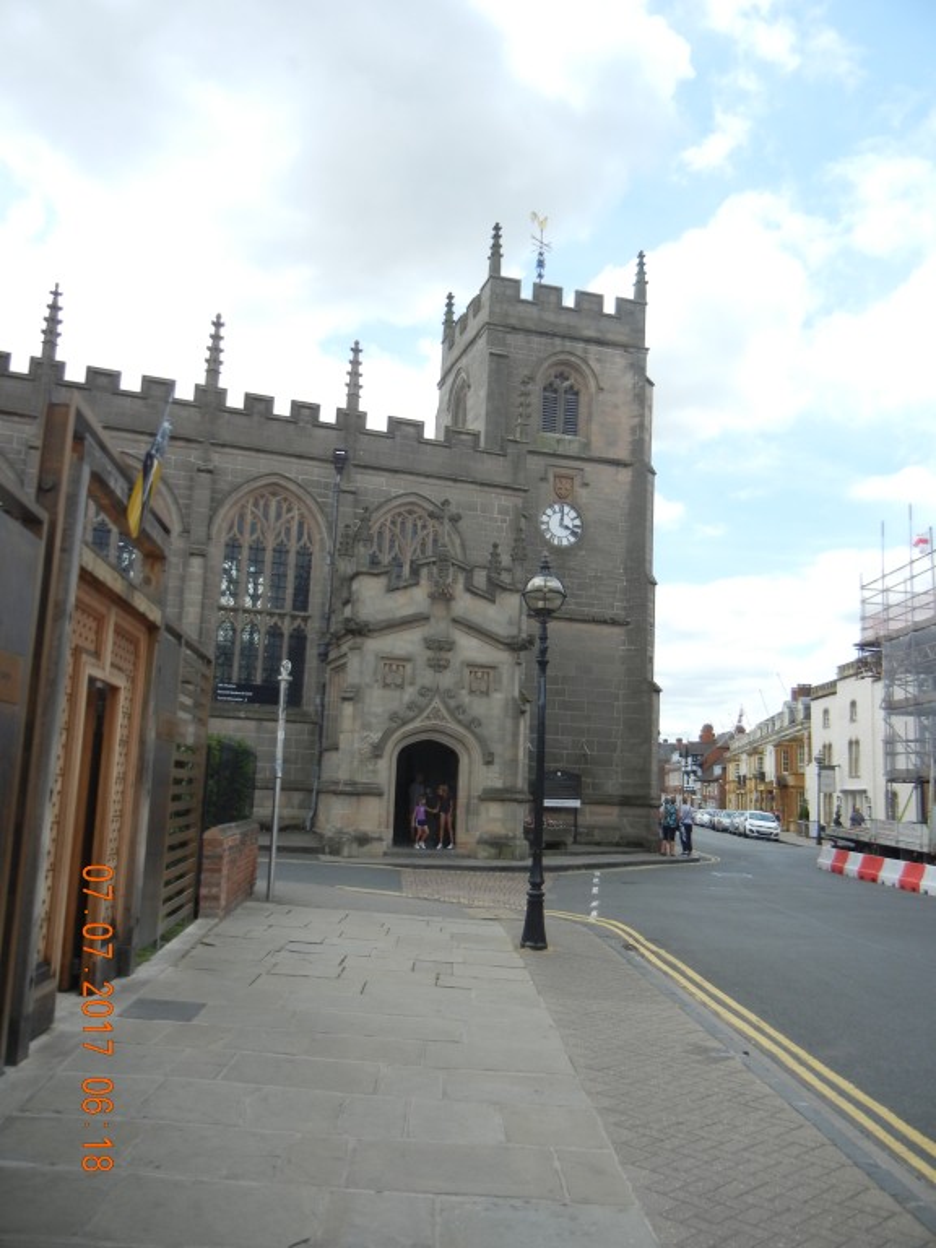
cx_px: 468
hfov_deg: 46.8
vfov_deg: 60.0
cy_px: 624
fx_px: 1082
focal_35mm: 30
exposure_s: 1/253
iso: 160
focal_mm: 5.4
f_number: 7
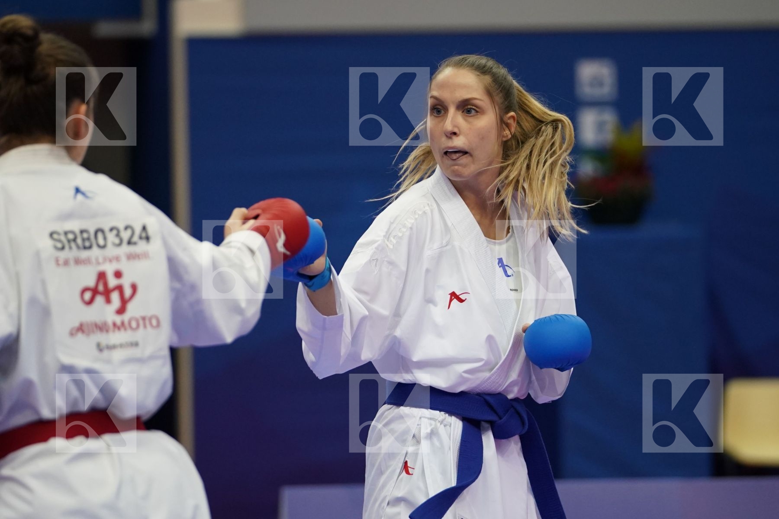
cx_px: 390
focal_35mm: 246
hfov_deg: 8.4
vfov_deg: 5.6
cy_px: 260
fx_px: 5323
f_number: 2.8
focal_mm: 164
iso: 2500
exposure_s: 1/1000
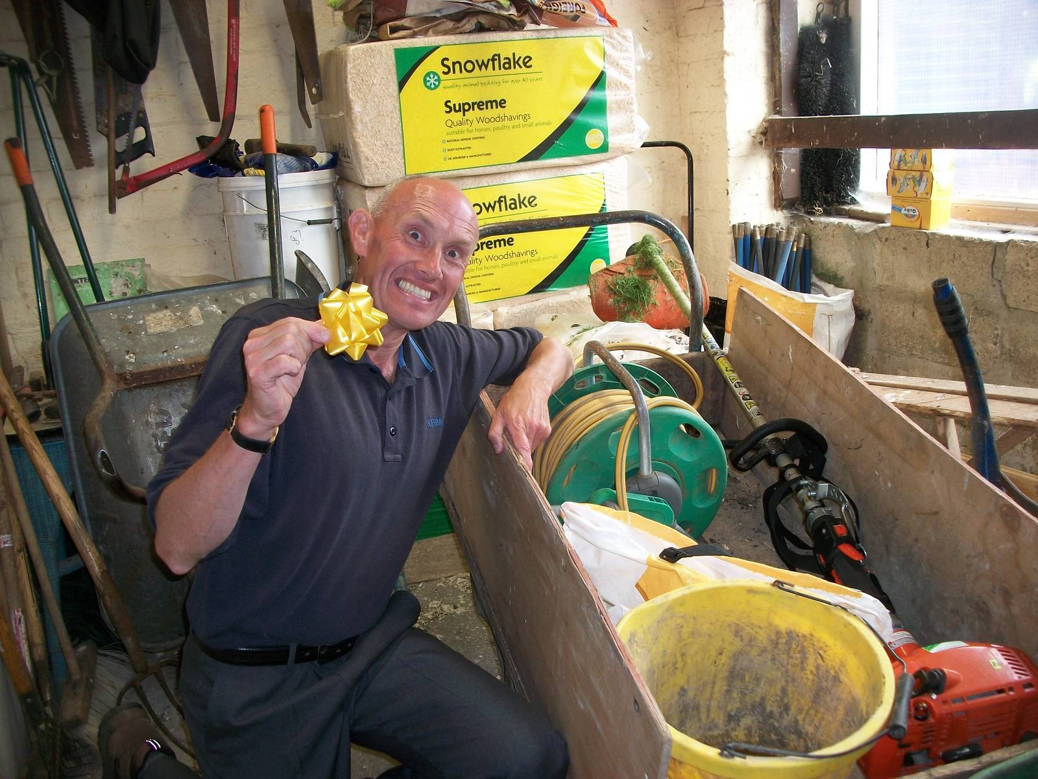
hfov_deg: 56.8
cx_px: 519
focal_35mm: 32
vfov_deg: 44.2
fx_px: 960
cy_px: 390
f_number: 2.9
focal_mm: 5.7
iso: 80
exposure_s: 1/30
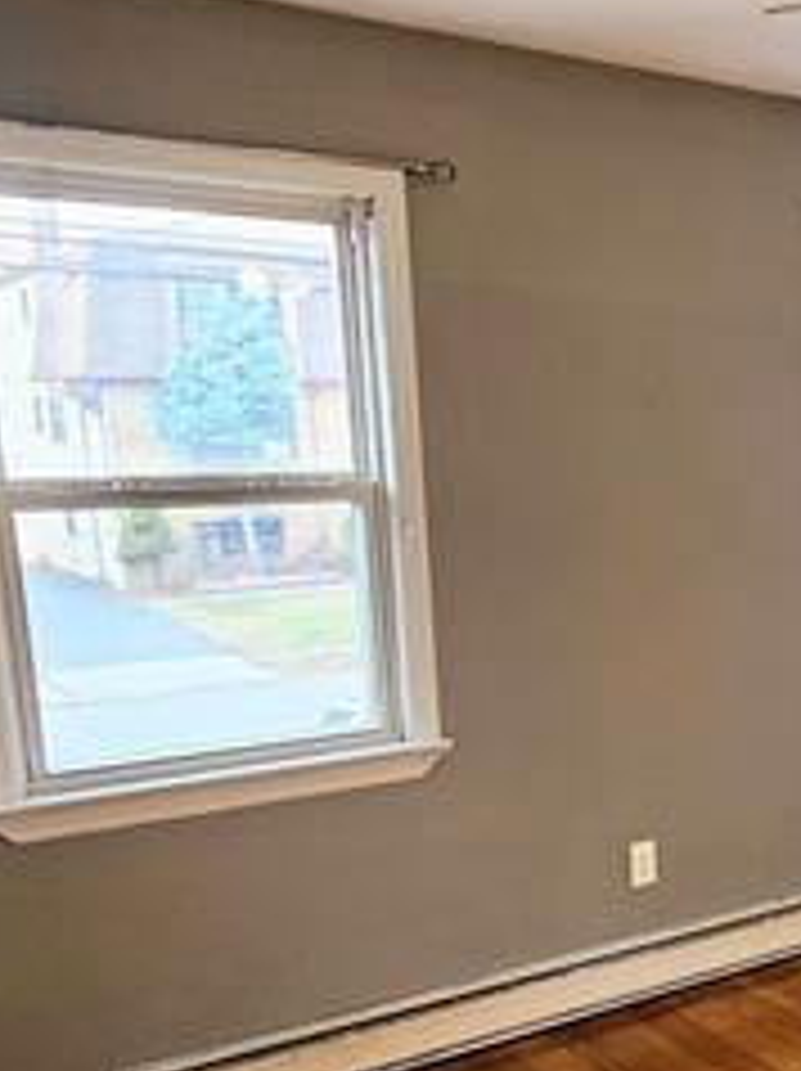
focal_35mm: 42
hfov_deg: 30.5
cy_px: 734
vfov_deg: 44.0
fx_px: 1298
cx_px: 891
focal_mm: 2.2
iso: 100
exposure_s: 1/60
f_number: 2.2
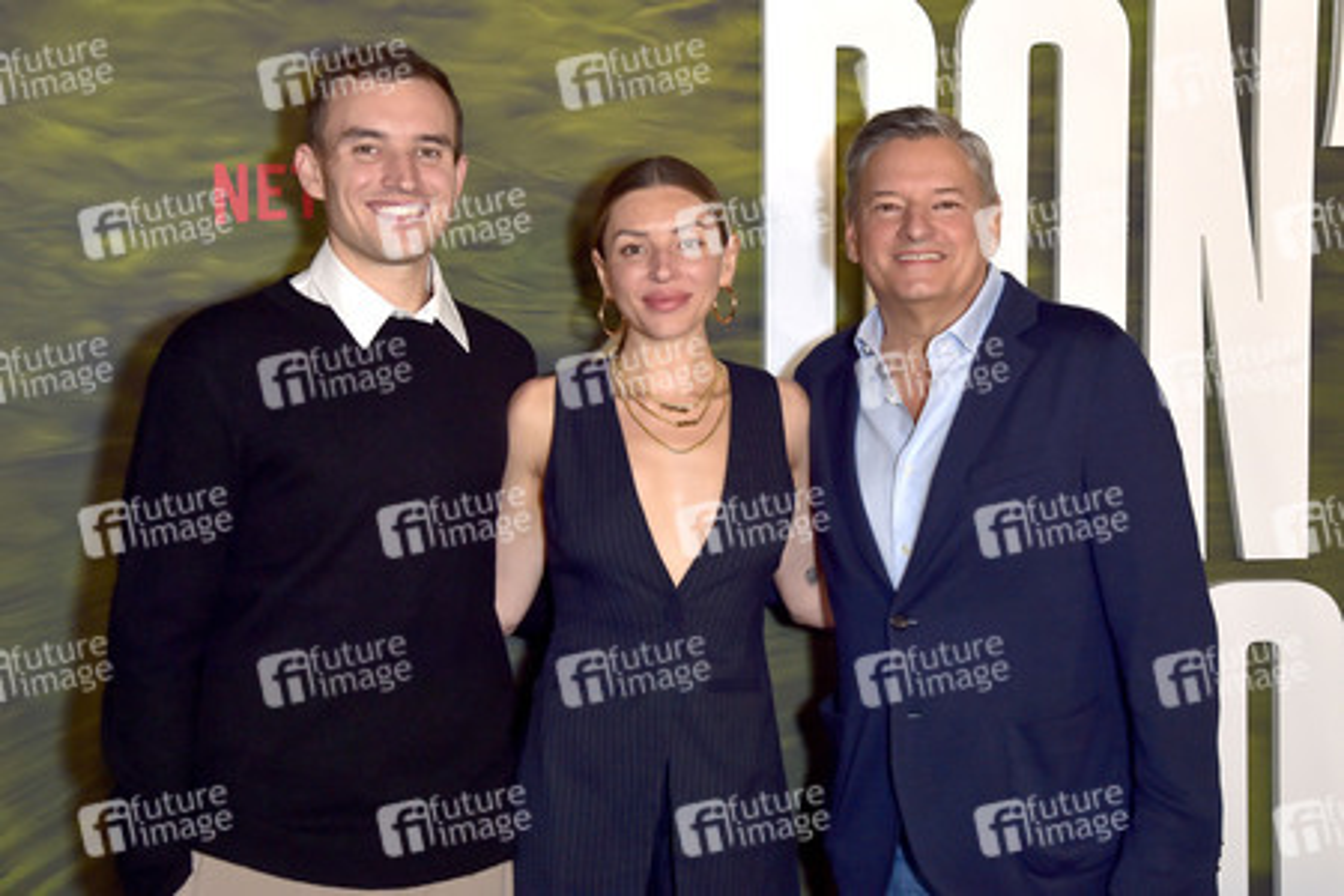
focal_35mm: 55
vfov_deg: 24.6
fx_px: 2053
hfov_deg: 36.2
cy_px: 448
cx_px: 672
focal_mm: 55
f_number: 6.3
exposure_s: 1/200
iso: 800
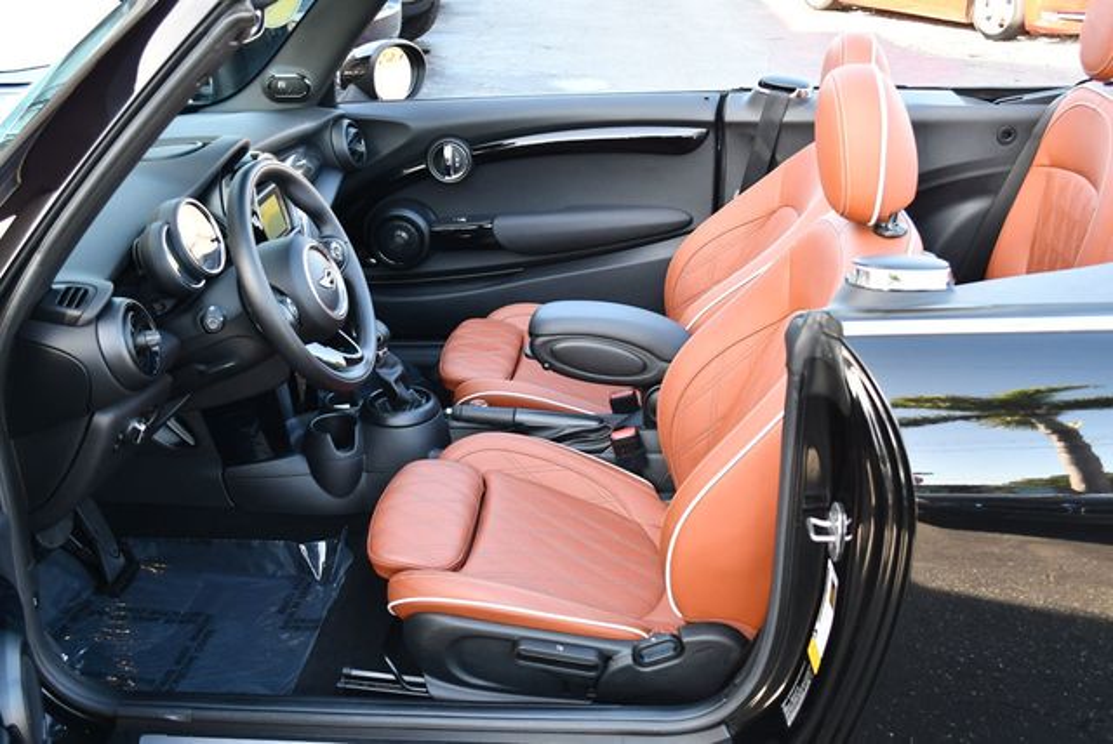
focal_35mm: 36
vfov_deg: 36.9
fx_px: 1114
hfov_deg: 53.1
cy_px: 372
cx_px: 556
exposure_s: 1/250
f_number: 3.5
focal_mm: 18
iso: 640
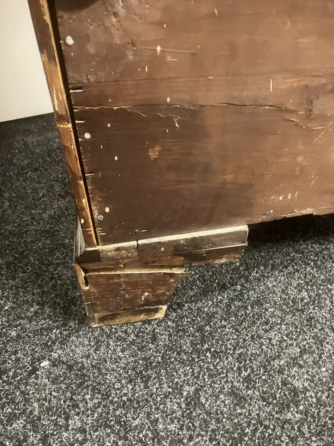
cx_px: 167
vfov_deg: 63.4
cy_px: 223
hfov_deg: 49.7
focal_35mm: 28
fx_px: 360
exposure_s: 1/25
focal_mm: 3.99
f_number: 1.8
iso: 640
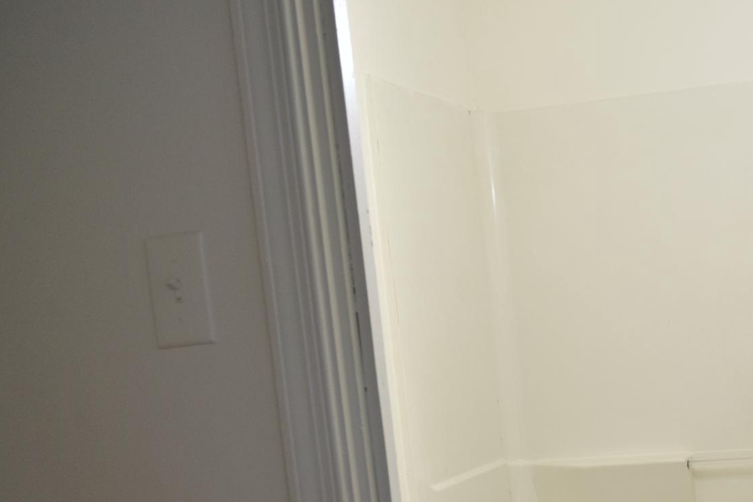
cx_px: 672
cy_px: 404
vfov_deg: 22.0
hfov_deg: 31.4
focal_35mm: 61
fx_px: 1276
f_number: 5
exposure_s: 1/100
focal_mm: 22
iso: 400
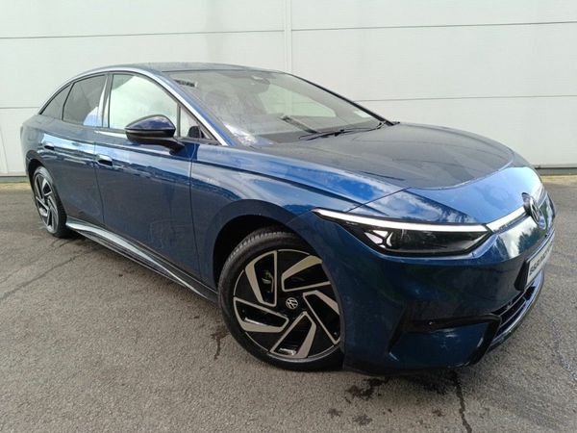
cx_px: 288
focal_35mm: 24
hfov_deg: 71.6
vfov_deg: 56.8
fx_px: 400
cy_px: 216
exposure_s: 1/125
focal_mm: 5.59
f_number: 1.88
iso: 50
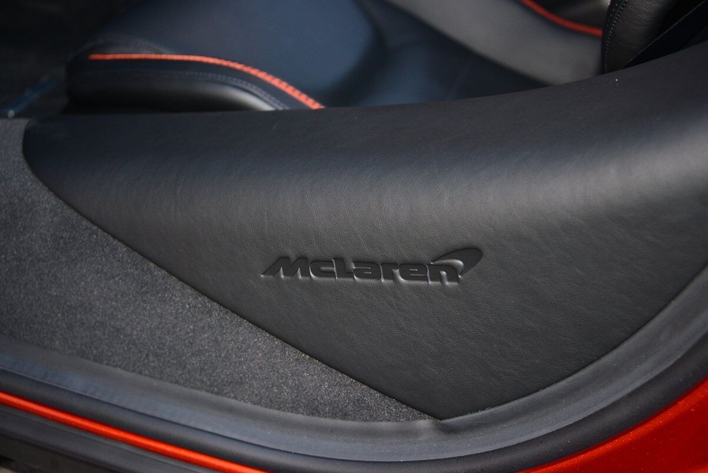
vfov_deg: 26.0
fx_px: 1023
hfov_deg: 38.2
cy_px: 236
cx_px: 354
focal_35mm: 52
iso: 640
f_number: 4.5
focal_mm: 52
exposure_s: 1/125
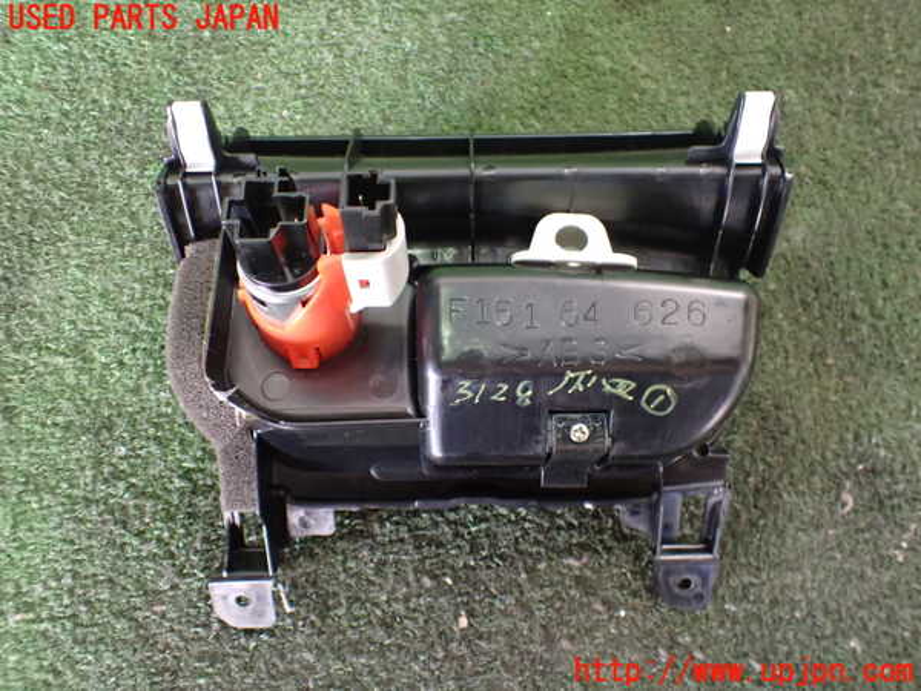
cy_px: 346
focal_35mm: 30
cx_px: 460
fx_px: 798
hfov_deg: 60.0
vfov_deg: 46.8
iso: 1000
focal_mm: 5.4
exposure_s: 1/30
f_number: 2.3
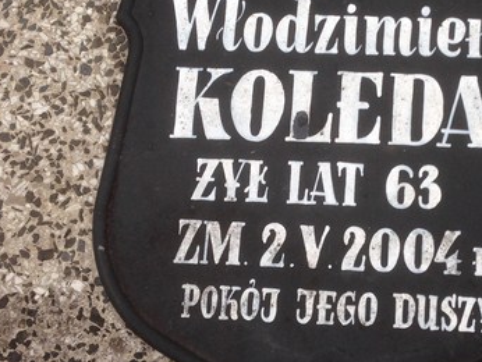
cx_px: 315
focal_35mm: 61
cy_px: 152
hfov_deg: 31.5
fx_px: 850
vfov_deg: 24.0
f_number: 2.4
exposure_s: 1/547
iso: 50
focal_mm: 4.12
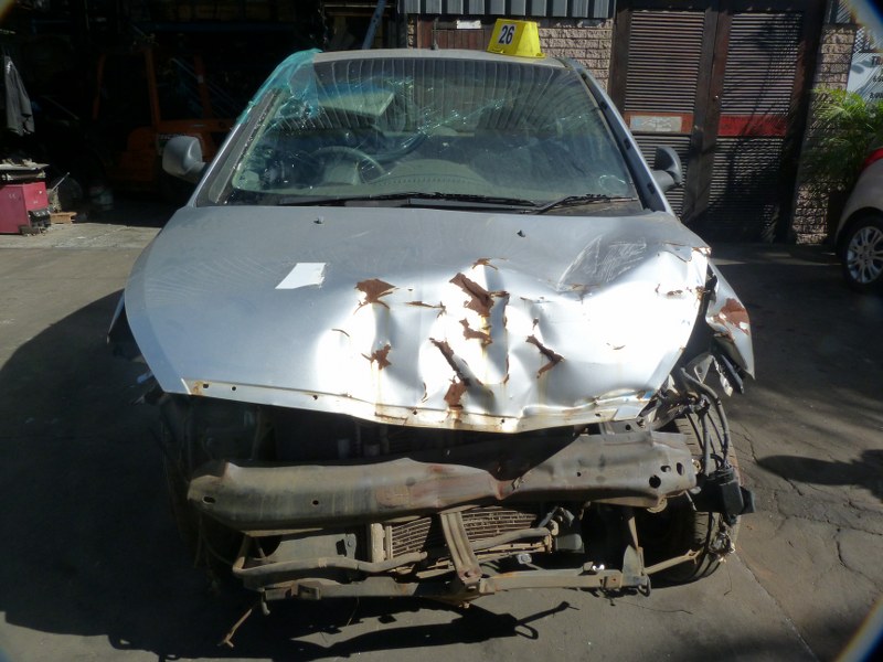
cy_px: 331
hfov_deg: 69.4
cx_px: 442
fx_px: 638
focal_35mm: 25
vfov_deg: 54.9
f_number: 5.6
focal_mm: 4.5
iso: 125
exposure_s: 1/400
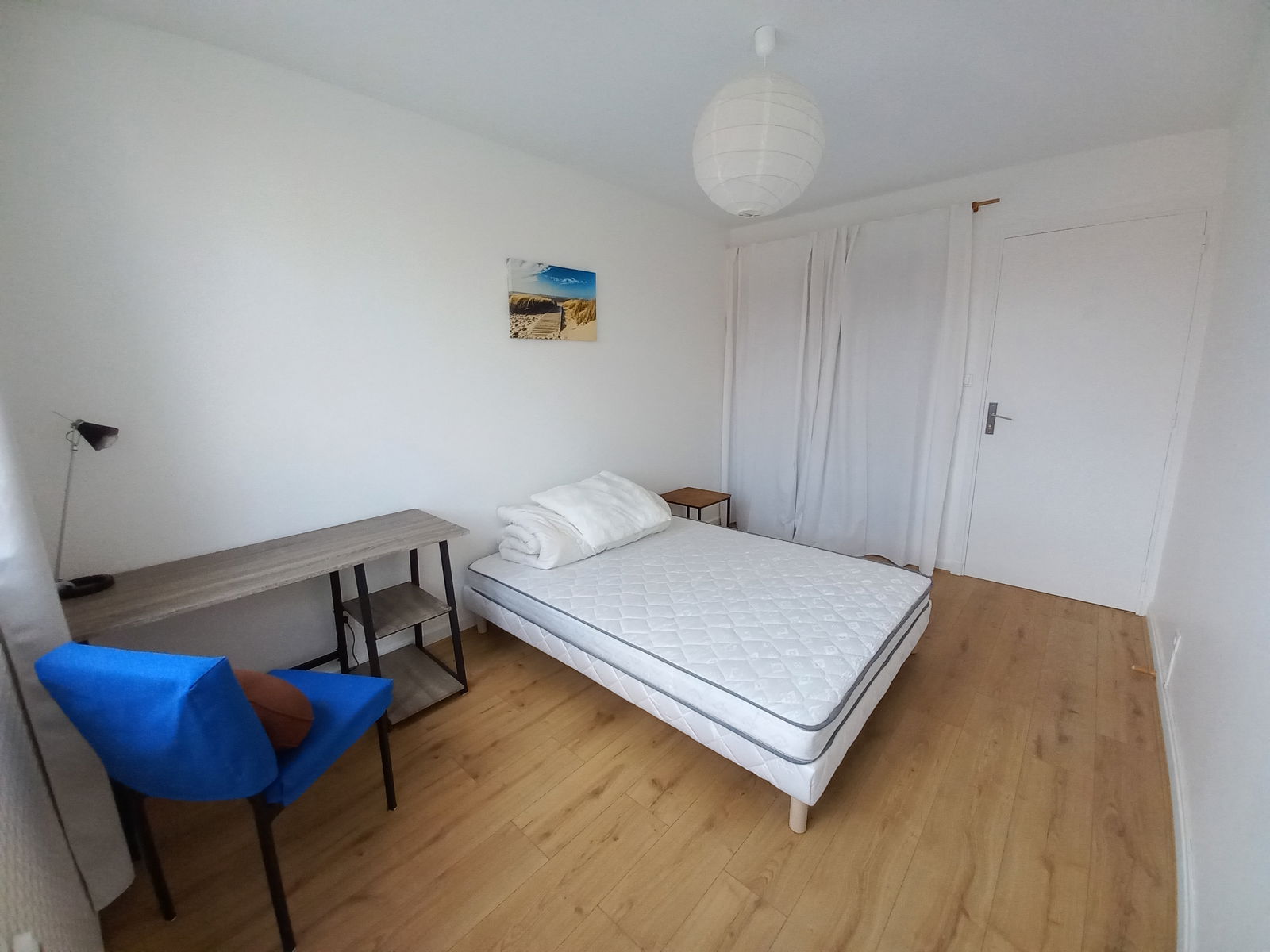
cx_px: 635
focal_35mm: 13
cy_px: 476
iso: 80
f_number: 2.2
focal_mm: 1.42
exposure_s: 1/100
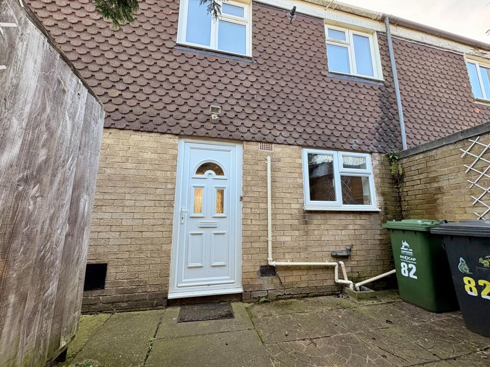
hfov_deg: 102.1
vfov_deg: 85.7
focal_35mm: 14
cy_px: 184
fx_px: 198
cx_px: 245
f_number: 2.2
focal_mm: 2.22
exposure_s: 1/99
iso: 40
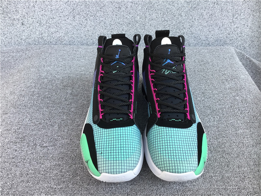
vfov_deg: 45.4
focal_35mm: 31
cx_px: 130
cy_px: 98
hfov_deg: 58.4
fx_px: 234
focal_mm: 3.3
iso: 25
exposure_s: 1/109
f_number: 2.4
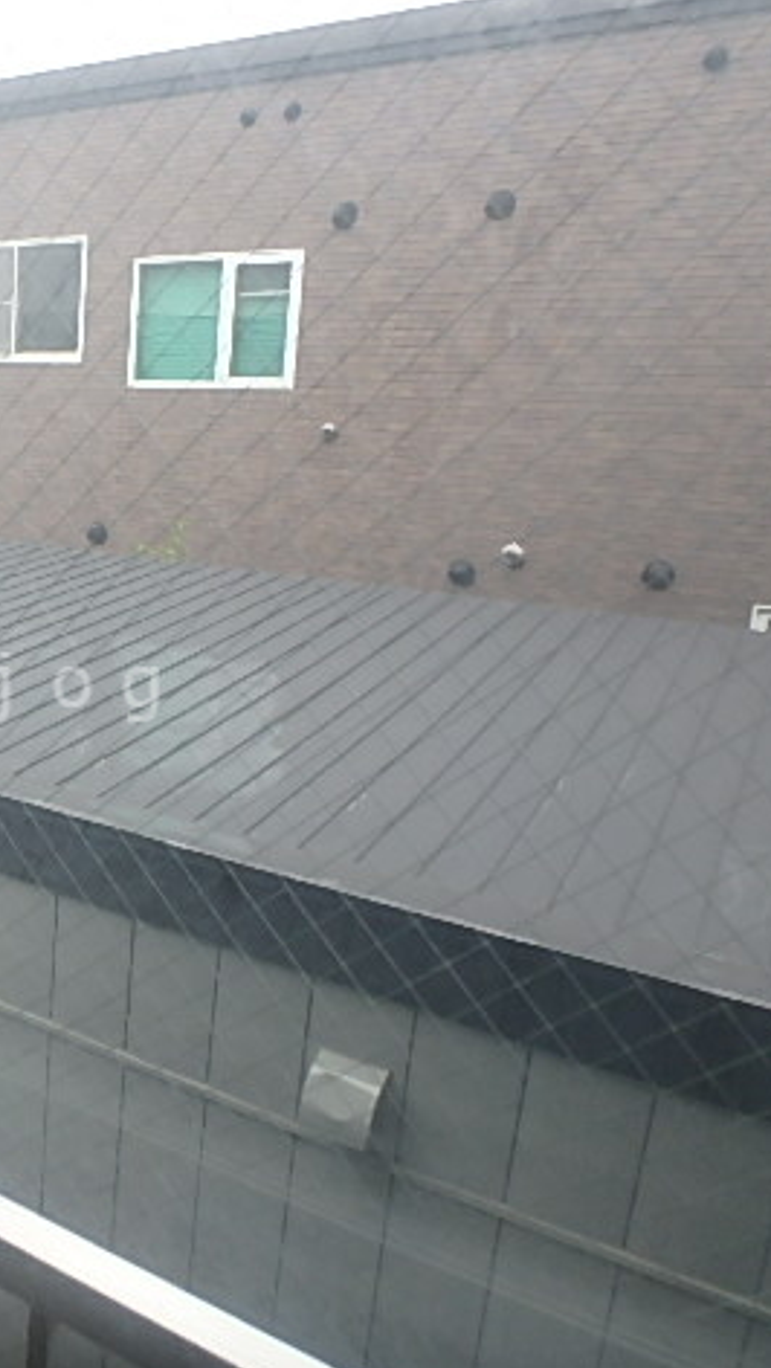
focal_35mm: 31
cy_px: 687
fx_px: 1125
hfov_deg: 34.0
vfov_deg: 62.6
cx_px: -23
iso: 200
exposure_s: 1/125
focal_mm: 3.7
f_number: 3.5
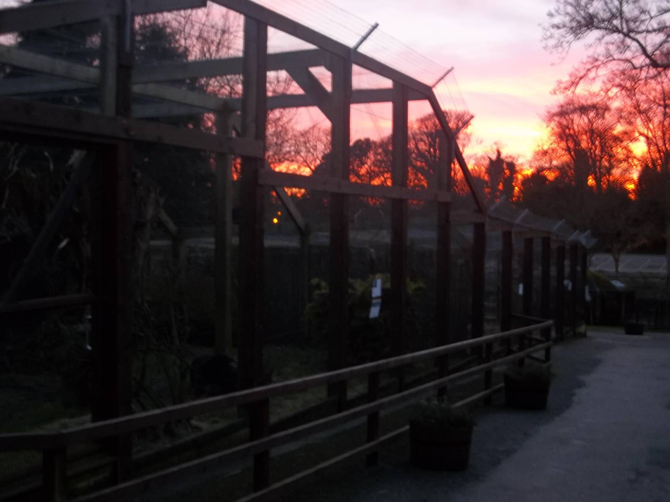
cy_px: 251
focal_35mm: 46
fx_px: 890
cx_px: 335
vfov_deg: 31.5
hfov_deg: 41.2
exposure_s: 1/2
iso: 80
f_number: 3.7
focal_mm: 8.3
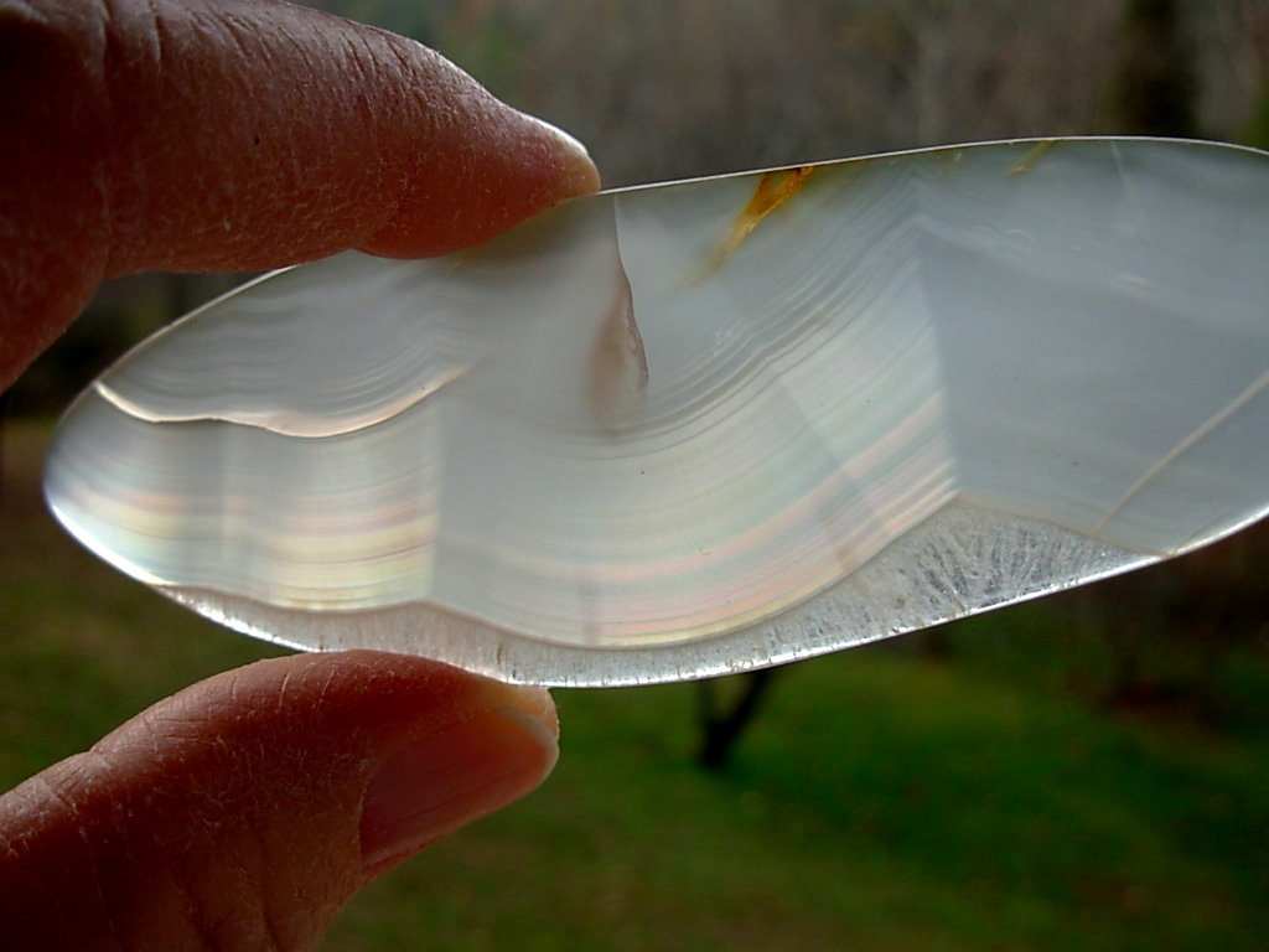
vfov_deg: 37.7
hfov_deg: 49.0
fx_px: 1393
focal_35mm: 38
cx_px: 634
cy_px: 476
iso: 50
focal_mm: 6.3
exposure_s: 1/332
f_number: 2.9
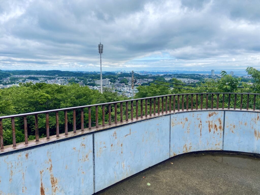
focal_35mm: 26
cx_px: 130
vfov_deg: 53.1
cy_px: 98
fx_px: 195
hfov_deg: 67.3
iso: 32
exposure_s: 1/2000
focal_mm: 4.25
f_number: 1.8
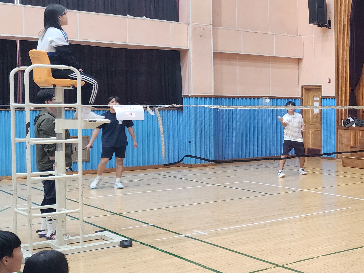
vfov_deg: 26.1
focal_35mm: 56
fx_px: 589
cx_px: 409
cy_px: 122
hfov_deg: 30.4
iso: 320
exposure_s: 1/120
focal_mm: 6.4
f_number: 1.8
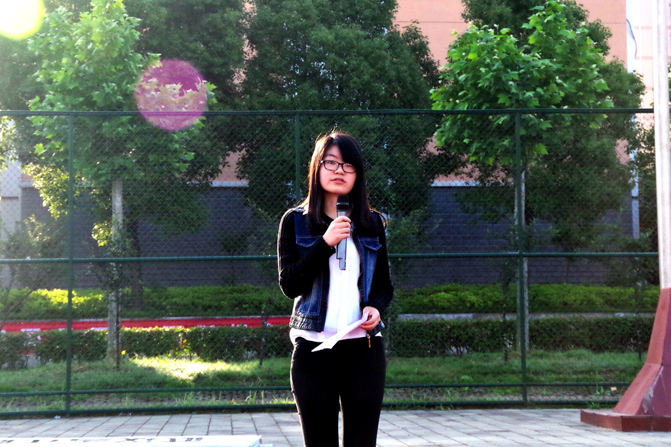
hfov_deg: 28.1
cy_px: 224
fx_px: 1342
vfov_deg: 18.9
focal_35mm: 72
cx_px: 336
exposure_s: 1/640
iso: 1600
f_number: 10
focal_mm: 48
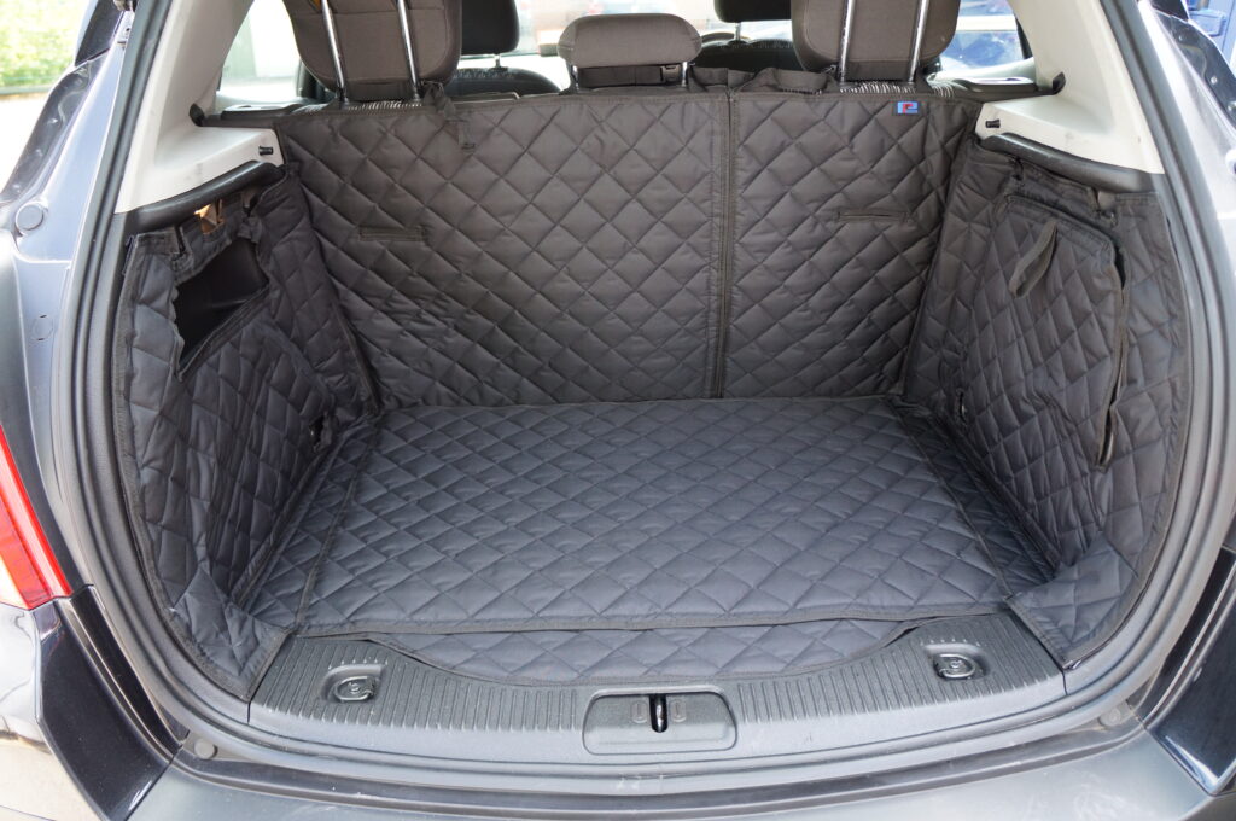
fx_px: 926
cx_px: 618
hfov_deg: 67.4
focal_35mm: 27
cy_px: 410
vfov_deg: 47.8
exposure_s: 1/160
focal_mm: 18
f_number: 4
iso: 640
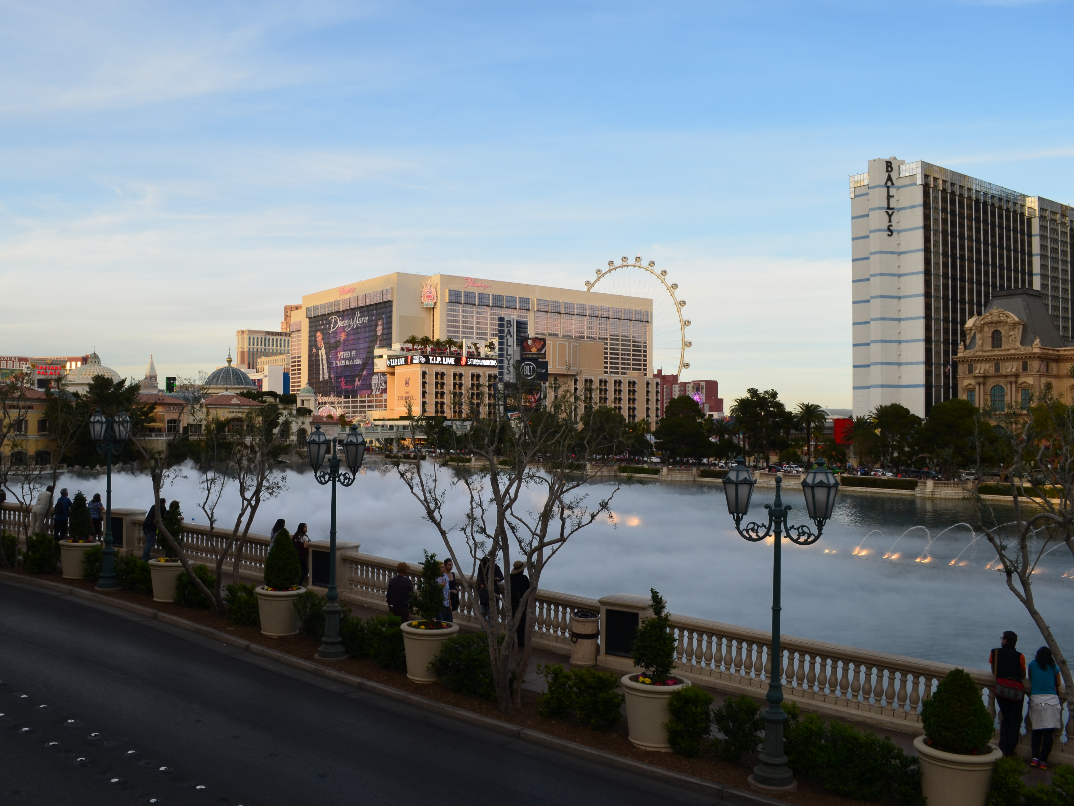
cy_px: 408
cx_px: 459
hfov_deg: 59.7
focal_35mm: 30
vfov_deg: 46.8
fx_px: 931
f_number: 10
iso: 200
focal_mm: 18
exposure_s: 1/80
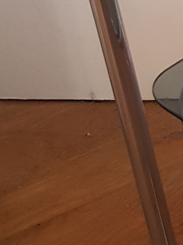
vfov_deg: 14.5
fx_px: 937
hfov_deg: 10.1
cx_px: 391
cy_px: -22
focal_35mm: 133
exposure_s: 1/50
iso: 160
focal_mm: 4.2
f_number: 1.7
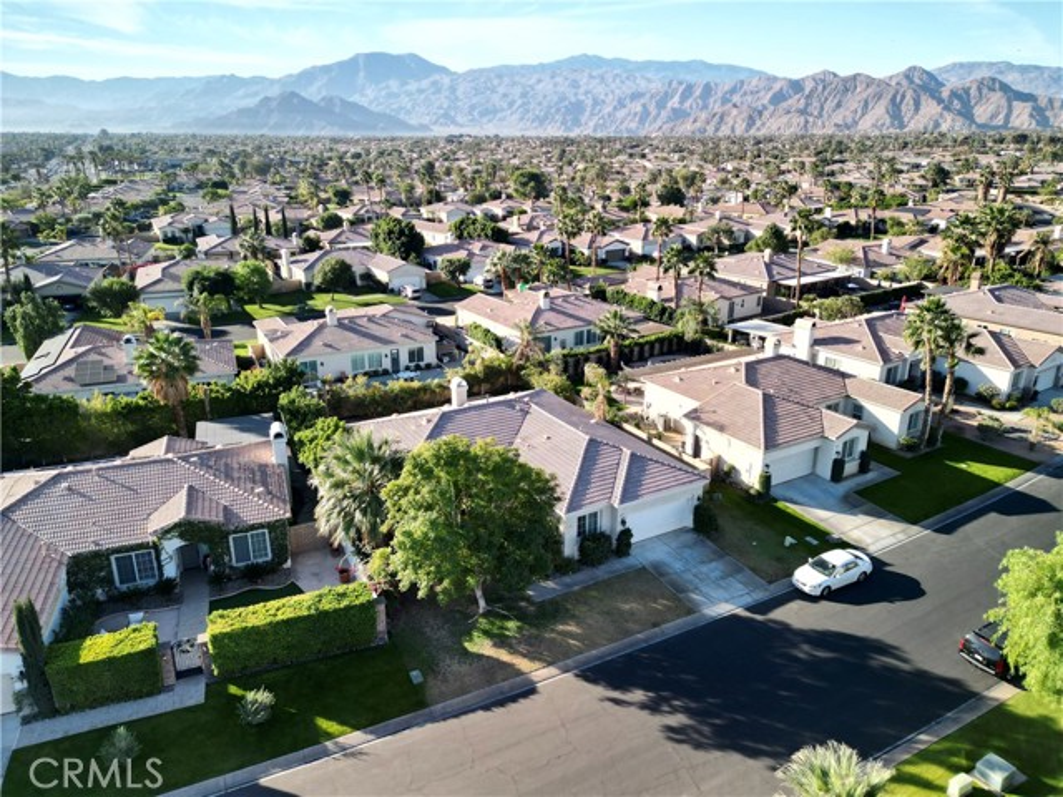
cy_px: 398
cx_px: 532
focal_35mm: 24
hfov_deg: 71.6
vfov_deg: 56.8
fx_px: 737
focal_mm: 6.72
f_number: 1.7
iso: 100
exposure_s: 1/200
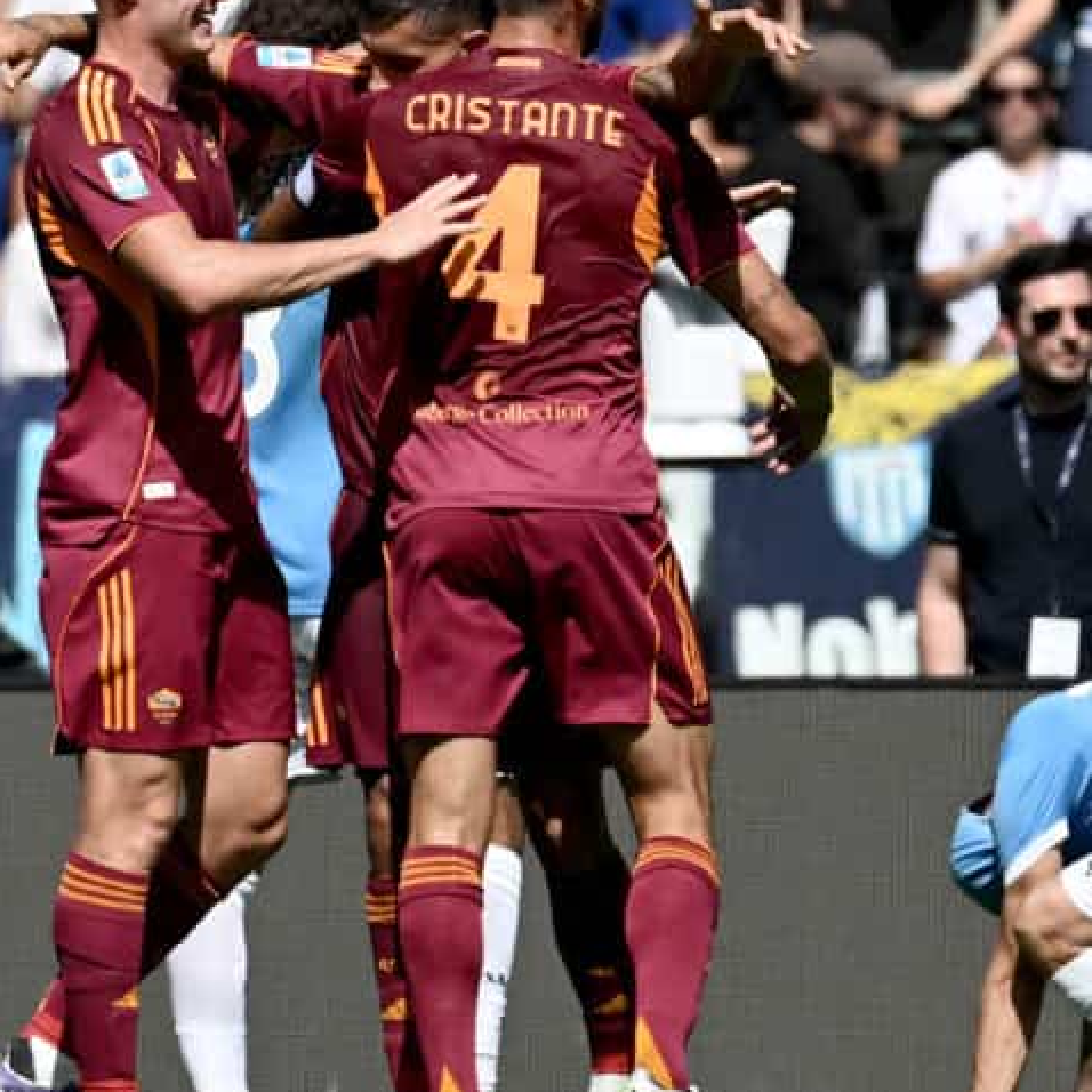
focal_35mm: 1093
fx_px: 39010
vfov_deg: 1.6
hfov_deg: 1.6
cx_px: 836
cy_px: 481
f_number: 5.6
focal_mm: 400
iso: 400
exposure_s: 1/2500
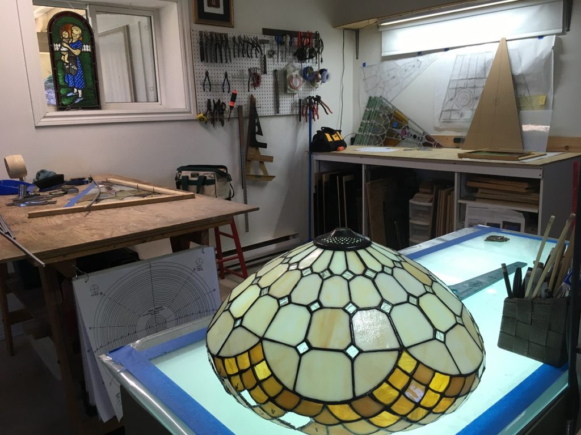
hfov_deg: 61.7
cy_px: 218
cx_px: 290
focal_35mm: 29
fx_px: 487
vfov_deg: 48.2
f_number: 2.2
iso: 25
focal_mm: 4.15
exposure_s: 1/30
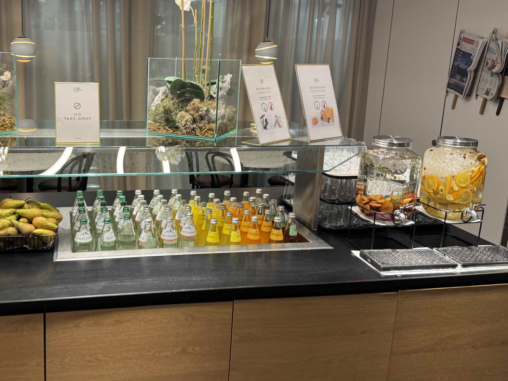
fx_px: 514
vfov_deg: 40.6
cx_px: 162
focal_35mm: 35
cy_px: 158
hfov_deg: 51.5
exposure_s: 1/50
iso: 125
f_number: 1.78
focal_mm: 6.76
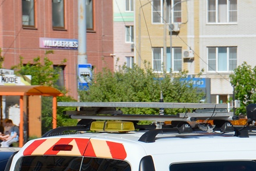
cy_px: 191
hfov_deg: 6.6
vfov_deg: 4.4
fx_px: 2215
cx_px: 275
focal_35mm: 311
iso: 100
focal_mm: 75
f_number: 9
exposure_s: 1/320
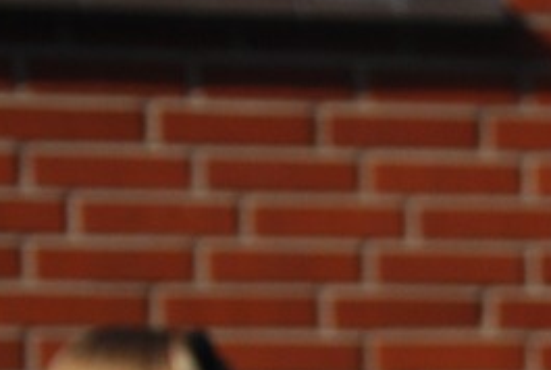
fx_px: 4894
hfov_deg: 6.1
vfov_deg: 4.2
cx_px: 1369
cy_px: 923
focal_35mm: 319
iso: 200
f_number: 4.5
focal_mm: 35
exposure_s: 1/2000
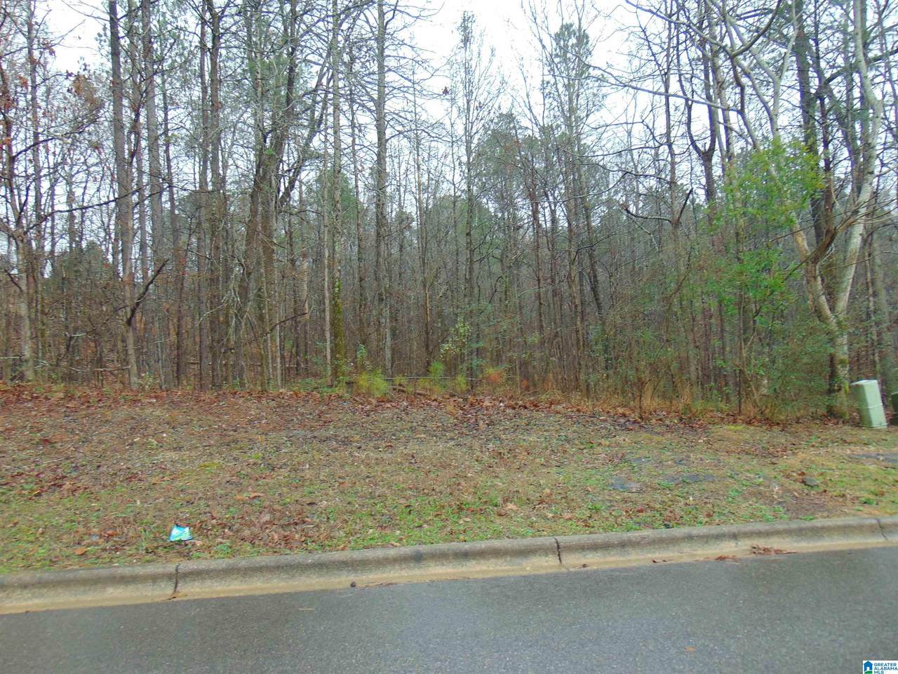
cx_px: 449
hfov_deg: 69.4
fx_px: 649
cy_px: 337
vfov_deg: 54.9
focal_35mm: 25
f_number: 3
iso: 80
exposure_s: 1/50
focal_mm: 4.5
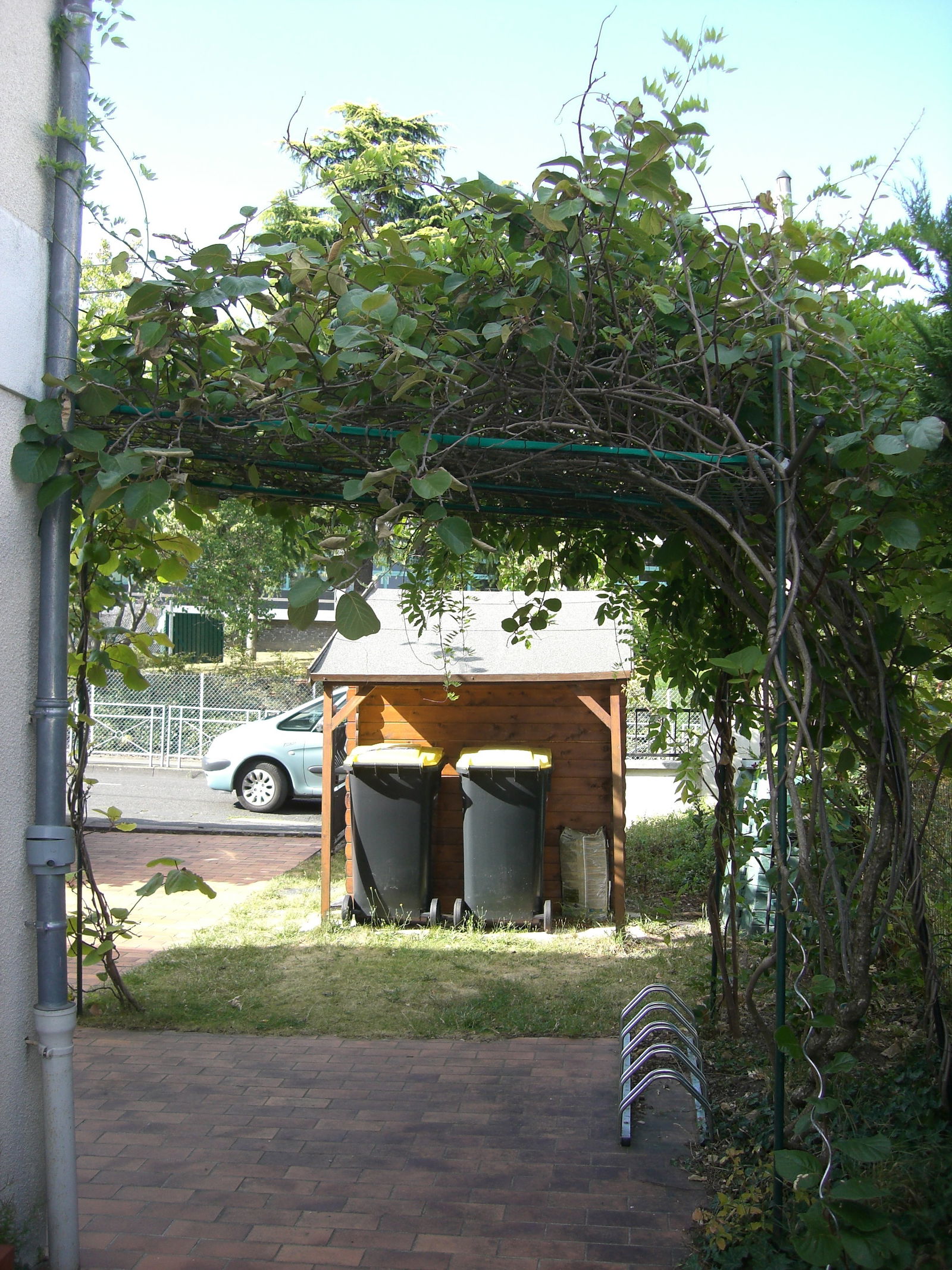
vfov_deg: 49.0
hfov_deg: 37.7
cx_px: 476
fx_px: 1393
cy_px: 635
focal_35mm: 38
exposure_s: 1/200
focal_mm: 6.2
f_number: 2.7
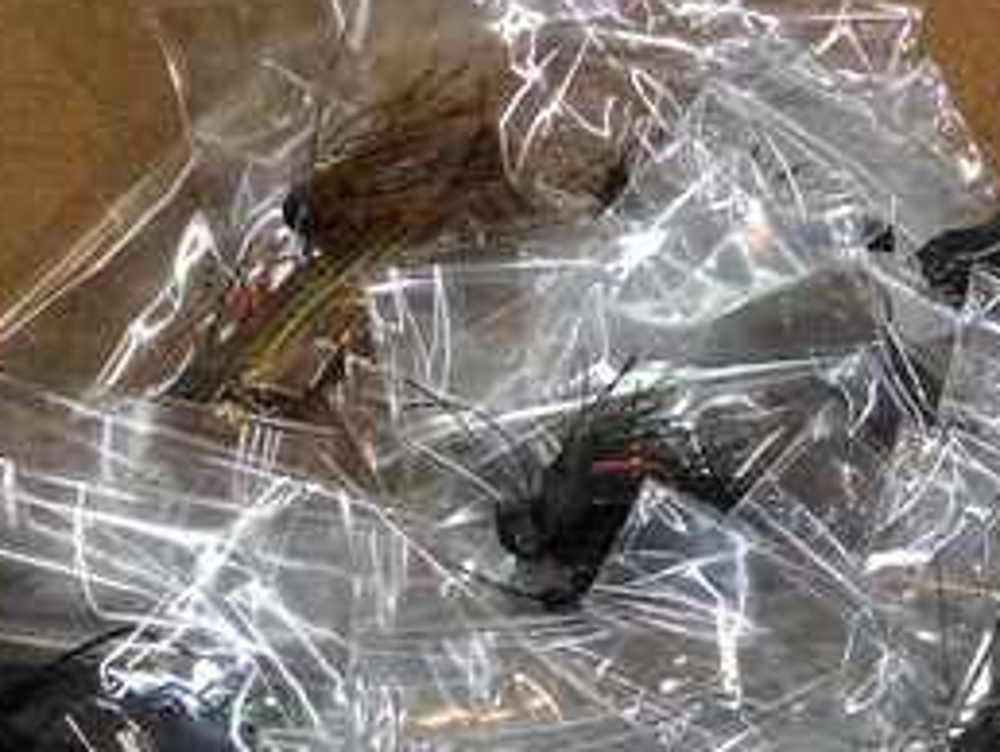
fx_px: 2082
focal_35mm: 72
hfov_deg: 25.8
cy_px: 787
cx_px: 981
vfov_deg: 19.7
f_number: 2.4
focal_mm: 3.3
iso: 40
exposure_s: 1/120
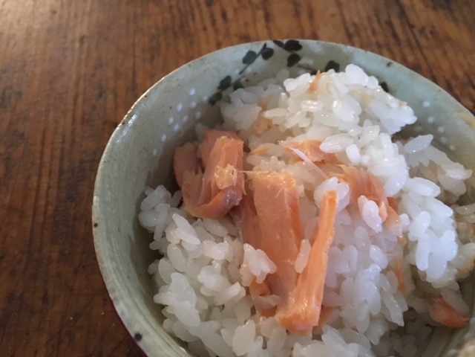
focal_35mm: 29
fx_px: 398
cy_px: 178
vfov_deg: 48.2
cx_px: 238
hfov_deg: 61.7
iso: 400
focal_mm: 4.15
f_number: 2.2
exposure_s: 1/15
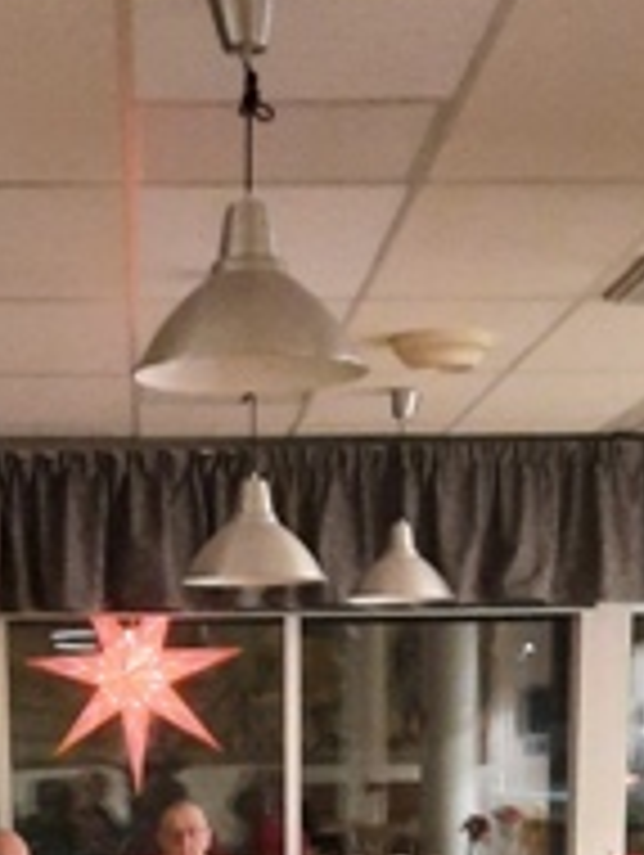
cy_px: 1089
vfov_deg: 21.2
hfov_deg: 17.5
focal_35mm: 84
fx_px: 2079
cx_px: 194
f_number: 2
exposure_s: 1/20
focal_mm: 4.6
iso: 800
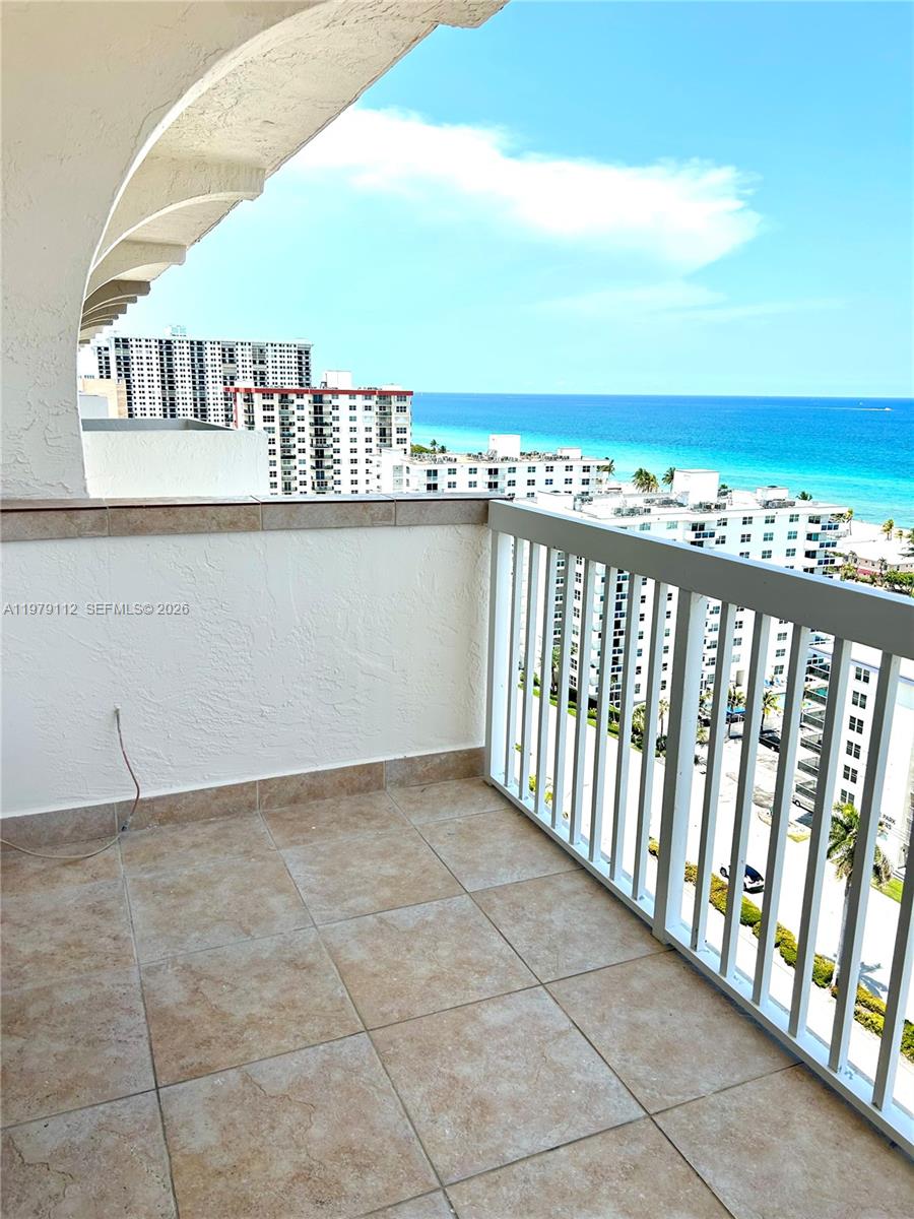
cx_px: 457
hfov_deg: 53.1
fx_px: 915
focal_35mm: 26
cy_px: 610
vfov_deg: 67.3
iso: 50
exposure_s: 1/4831
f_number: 1.5
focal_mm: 5.7
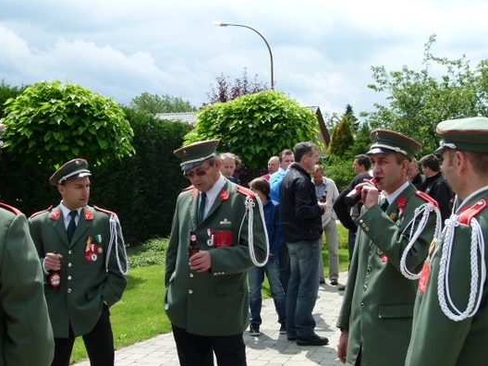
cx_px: 212
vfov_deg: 29.1
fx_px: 705
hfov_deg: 38.1
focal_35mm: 50
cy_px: 191
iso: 100
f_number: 4
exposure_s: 1/500
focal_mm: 7.9
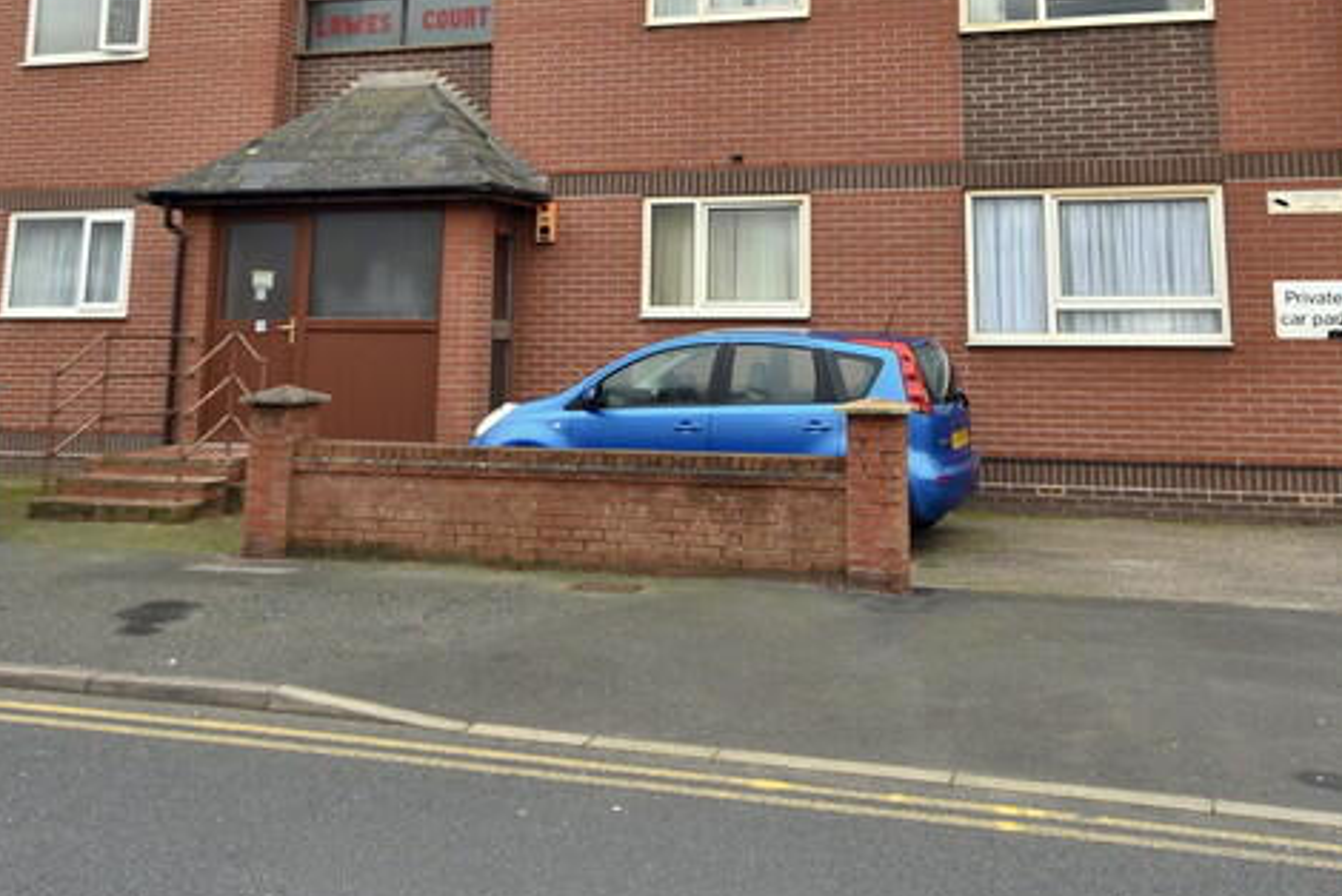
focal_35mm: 38
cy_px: 84
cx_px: 742
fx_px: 1400
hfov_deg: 51.1
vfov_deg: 33.6
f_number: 5.6
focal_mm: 11.5
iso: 100
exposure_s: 1/125
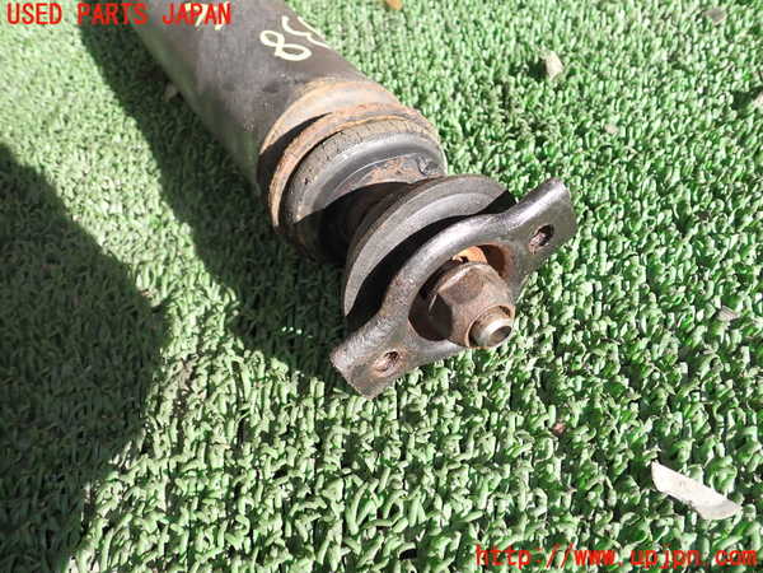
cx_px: 382
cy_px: 286
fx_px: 661
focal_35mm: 30
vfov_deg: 46.8
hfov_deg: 60.0
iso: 100
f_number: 6.3
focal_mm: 5.4
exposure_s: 1/60
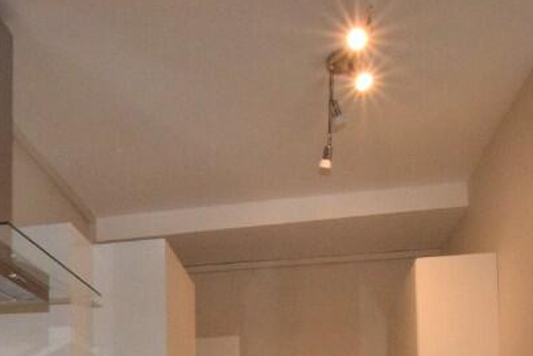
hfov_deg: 49.7
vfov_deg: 29.3
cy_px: 446
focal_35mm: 38
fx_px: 563
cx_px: 174
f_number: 14
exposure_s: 1/200
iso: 5600
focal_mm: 10
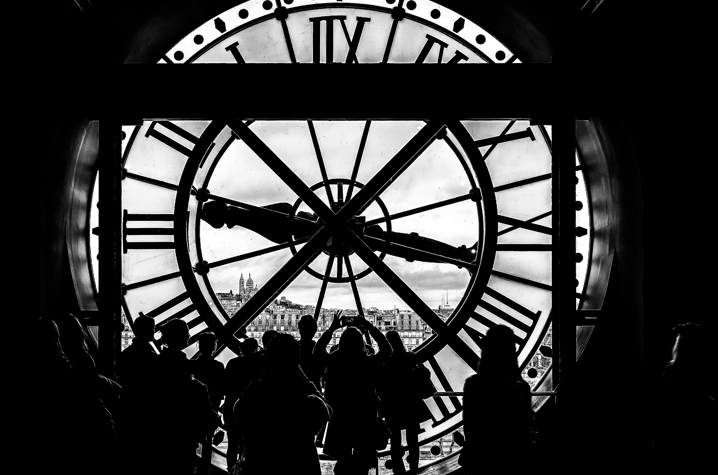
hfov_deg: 37.9
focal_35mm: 52
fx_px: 1045
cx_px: 359
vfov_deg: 25.6
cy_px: 238
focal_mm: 35
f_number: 9
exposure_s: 1/60
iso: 100
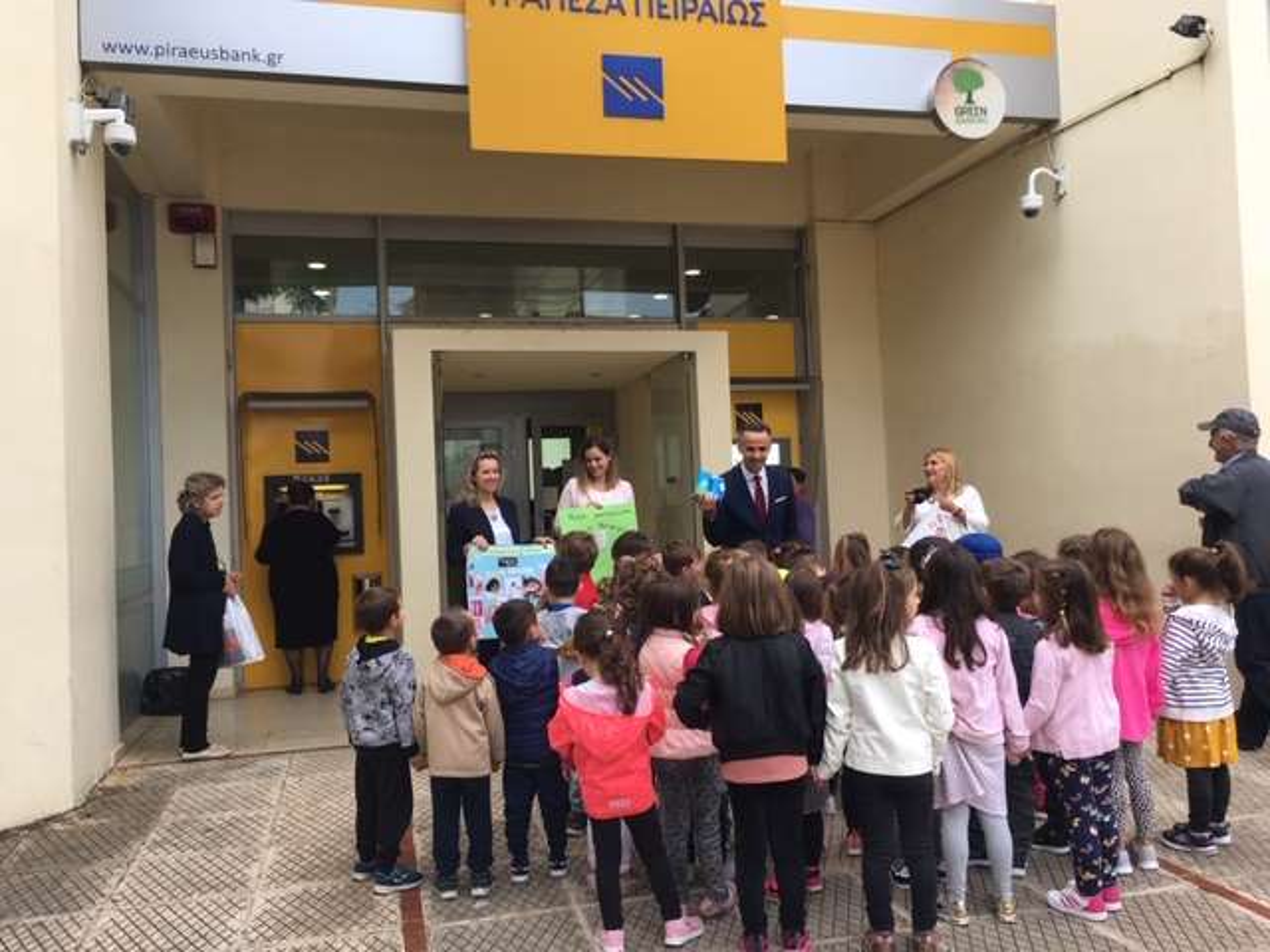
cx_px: 635
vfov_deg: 48.2
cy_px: 476
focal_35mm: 29
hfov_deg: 61.7
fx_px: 1064
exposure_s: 1/100
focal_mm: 4.15
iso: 25
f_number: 2.2
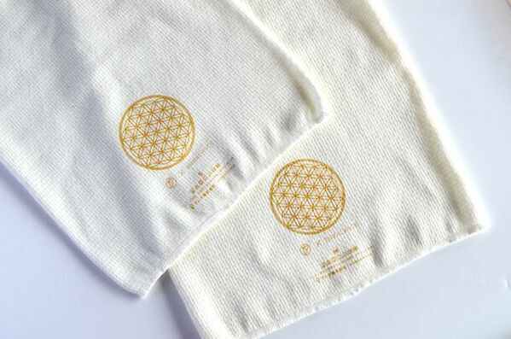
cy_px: 170
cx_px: 256
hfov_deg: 37.9
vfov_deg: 25.7
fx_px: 744
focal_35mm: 52
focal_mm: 35
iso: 1000
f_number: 5
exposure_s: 1/40
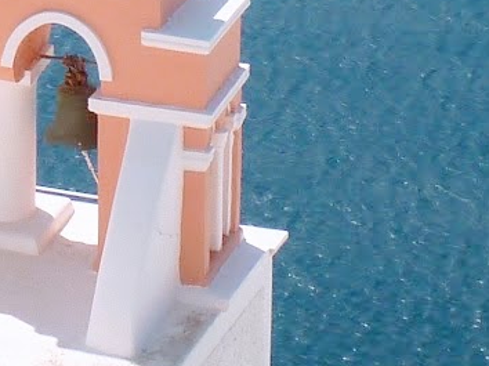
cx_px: -312
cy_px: -463
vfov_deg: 5.3
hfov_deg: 7.1
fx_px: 3840
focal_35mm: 272
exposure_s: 1/640
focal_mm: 8.4
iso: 100
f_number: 4.5
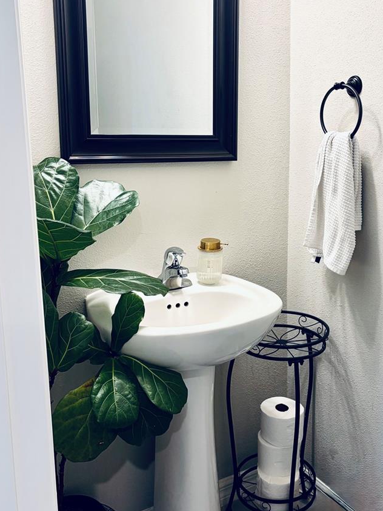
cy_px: 225
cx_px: 230
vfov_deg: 50.0
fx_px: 546
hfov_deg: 38.5
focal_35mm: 37
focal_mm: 5.96
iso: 80
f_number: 1.6
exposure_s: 1/60
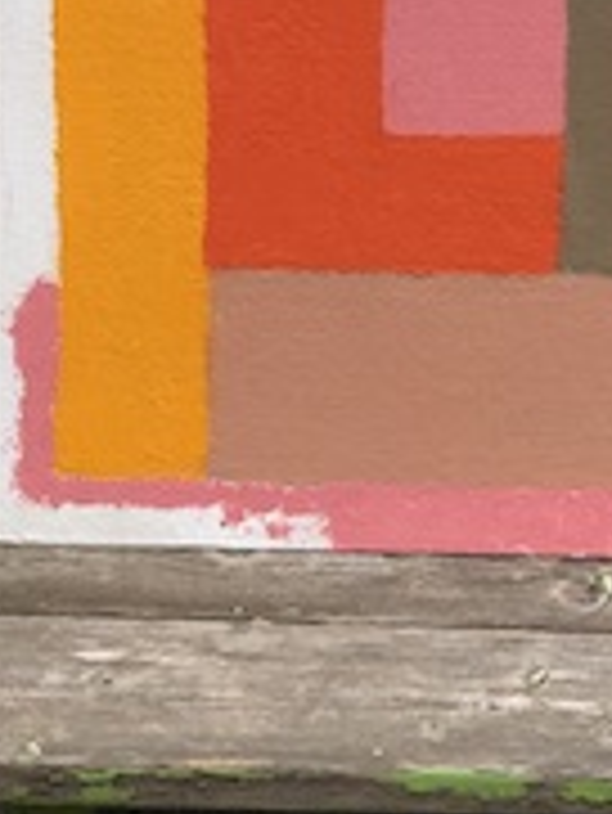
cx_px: 468
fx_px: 2849
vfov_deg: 16.2
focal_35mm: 121
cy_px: 265
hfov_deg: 12.2
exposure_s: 1/372
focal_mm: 6.6
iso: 20
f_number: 2.8
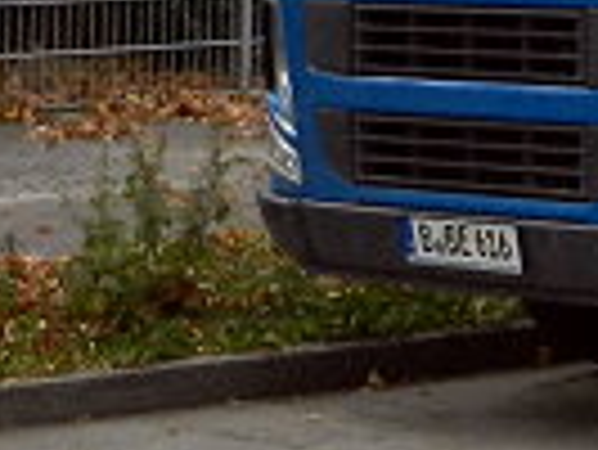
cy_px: -716
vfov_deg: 6.2
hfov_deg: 7.7
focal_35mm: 229
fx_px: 3960
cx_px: 1709
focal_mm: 6.9
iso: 160
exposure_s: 1/400
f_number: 4
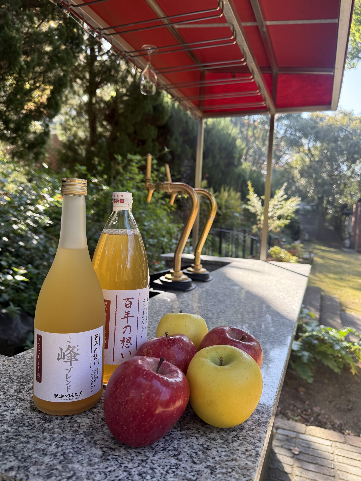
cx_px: 180
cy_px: 240
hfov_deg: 56.8
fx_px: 334
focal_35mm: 24
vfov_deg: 71.6
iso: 100
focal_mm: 6.76
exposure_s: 1/286
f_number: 1.78
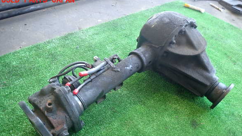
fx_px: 180
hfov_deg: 67.9
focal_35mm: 28
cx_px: 123
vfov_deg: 41.0
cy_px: 88
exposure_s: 1/40
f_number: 2
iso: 200
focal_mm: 4.5
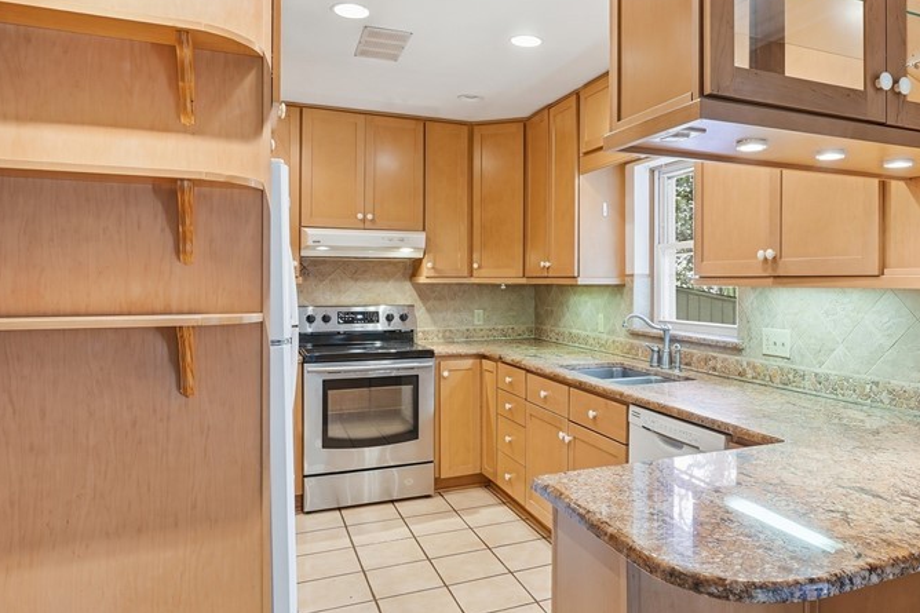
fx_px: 664
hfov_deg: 68.3
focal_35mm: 26
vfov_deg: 49.5
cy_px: 280
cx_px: 576
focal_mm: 16
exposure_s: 1/125
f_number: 9
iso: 320
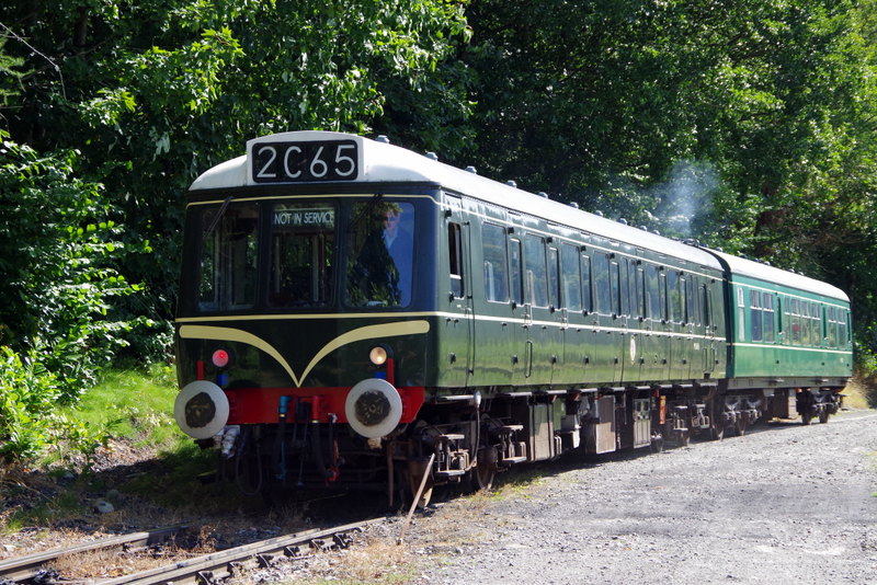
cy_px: 292
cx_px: 438
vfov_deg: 17.3
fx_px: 1925
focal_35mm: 79
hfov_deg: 25.7
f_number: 8
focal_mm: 53
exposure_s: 1/400
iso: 640
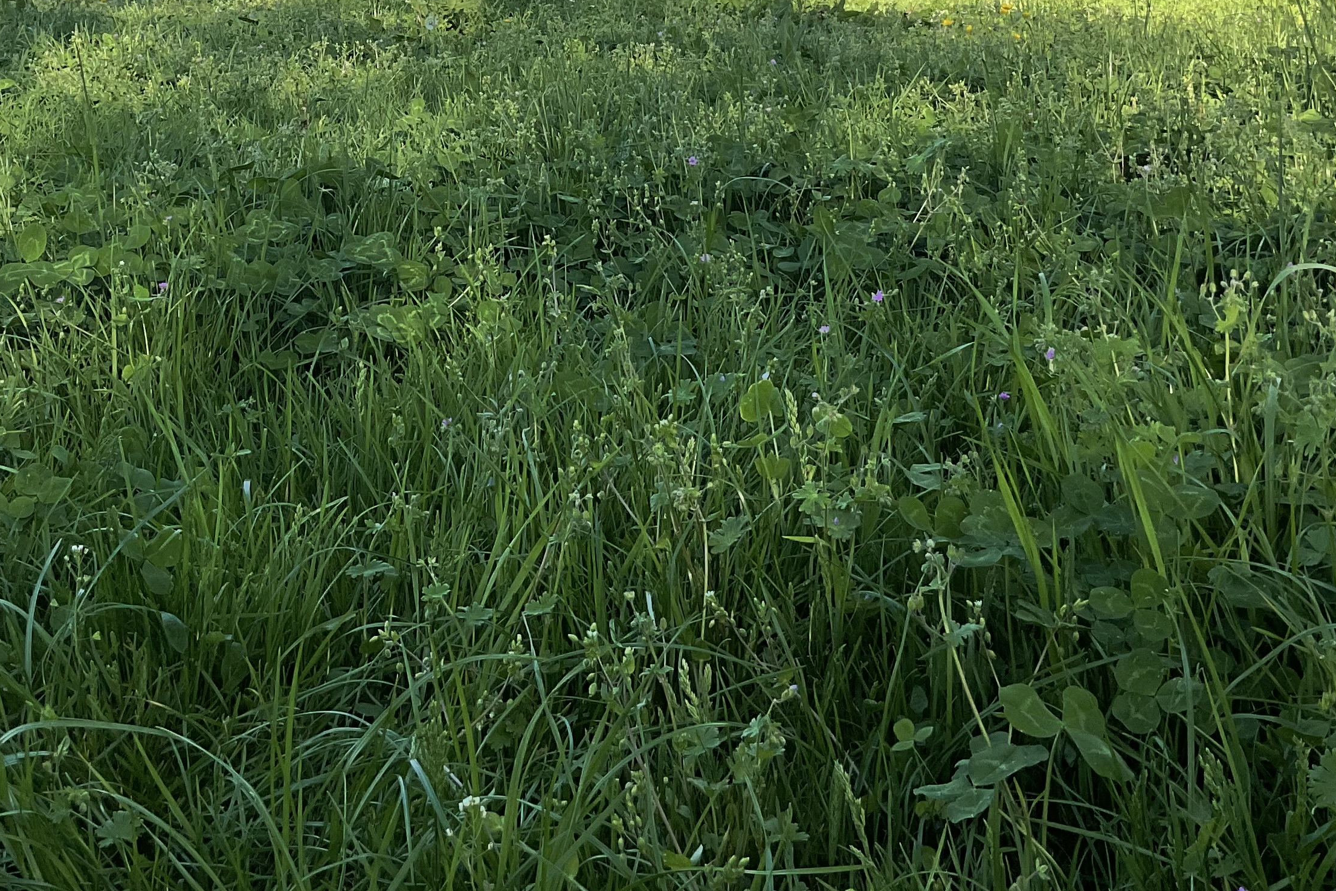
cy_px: 8
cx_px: 500
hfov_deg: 36.0
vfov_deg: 23.6
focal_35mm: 55
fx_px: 2041
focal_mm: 3
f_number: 1.8
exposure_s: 1/1121
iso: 16
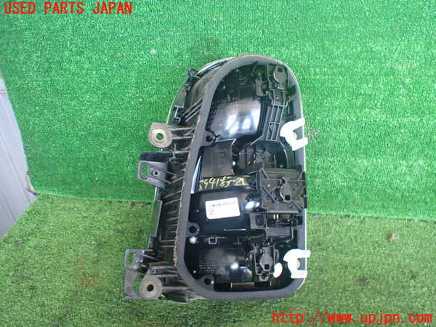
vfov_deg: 46.8
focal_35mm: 30
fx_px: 378
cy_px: 164
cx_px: 218
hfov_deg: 60.0
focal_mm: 5.4
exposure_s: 1/125
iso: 800
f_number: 2.3
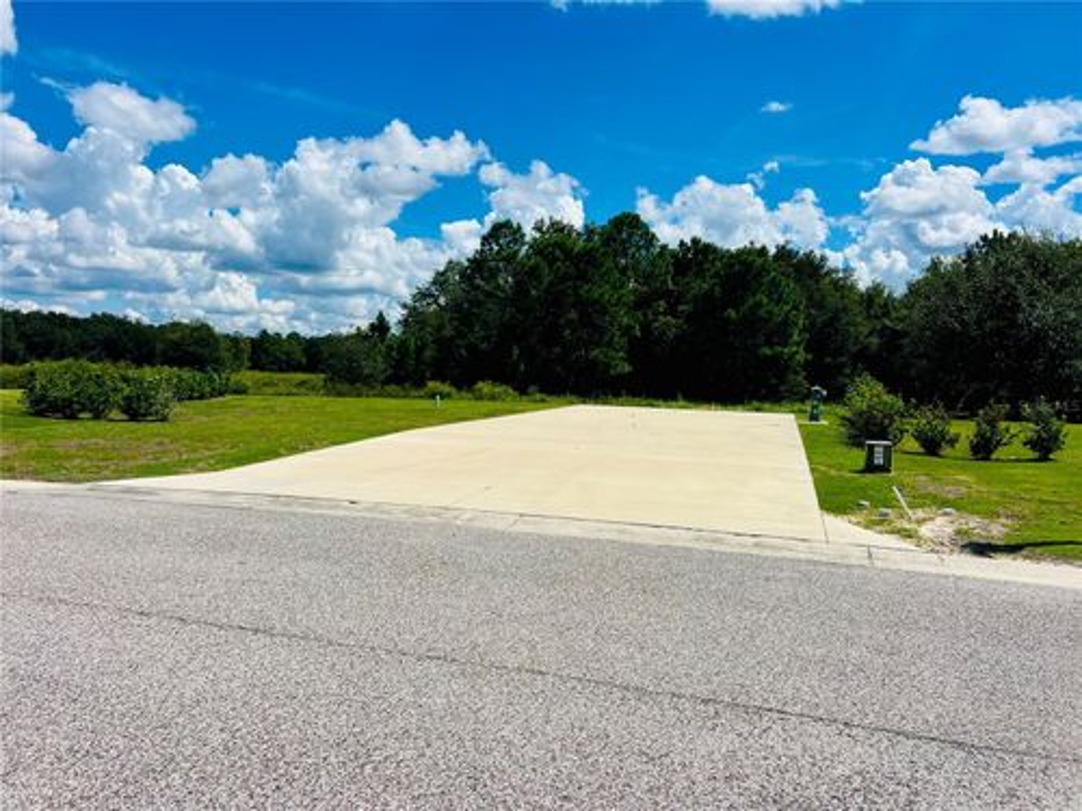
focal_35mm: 26
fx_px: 813
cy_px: 406
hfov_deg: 67.3
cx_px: 541
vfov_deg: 53.1
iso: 50
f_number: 1.5
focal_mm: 5.7
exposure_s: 1/8696
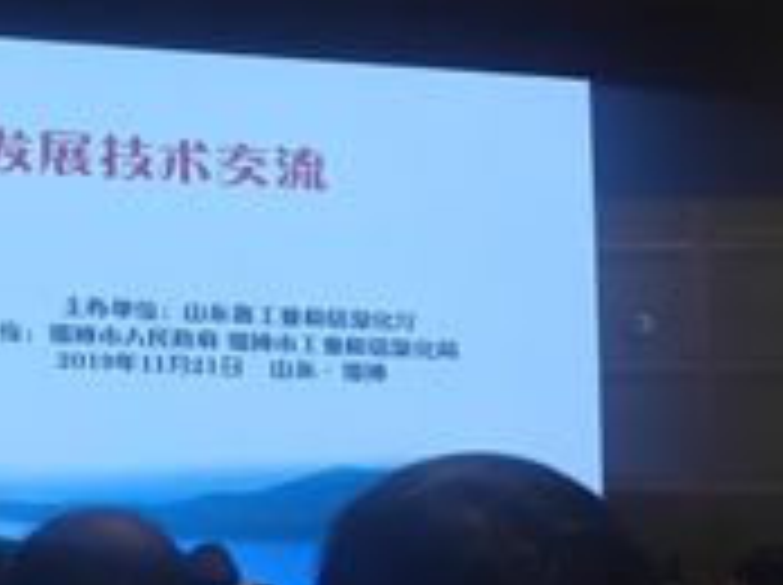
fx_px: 3004
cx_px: -135
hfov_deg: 14.4
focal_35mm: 133
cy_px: 94
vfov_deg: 11.1
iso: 152
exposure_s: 1/100
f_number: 1.8
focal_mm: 3.95
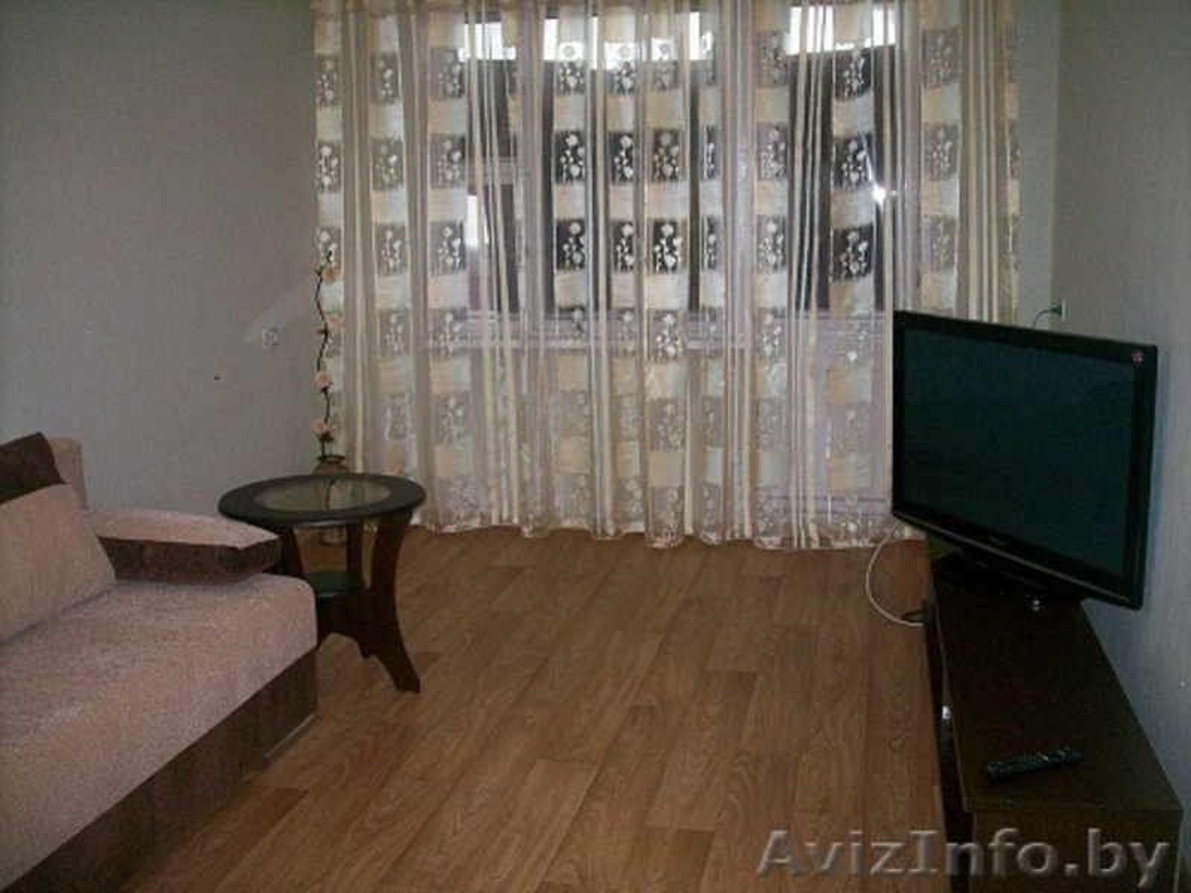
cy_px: 446
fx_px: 1239
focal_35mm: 36
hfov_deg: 51.4
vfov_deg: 39.7
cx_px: 596
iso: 140
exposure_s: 1/64
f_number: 2.7
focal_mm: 6
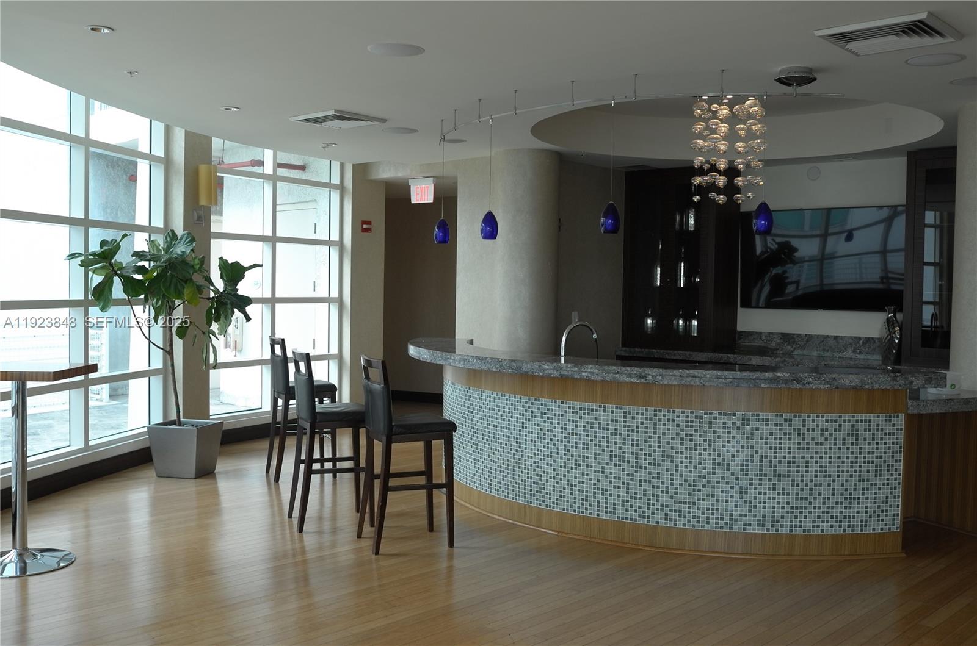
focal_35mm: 36
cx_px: 488
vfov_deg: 36.7
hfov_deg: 53.2
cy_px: 323
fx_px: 975
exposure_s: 1/200
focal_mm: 24
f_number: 4.5
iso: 400
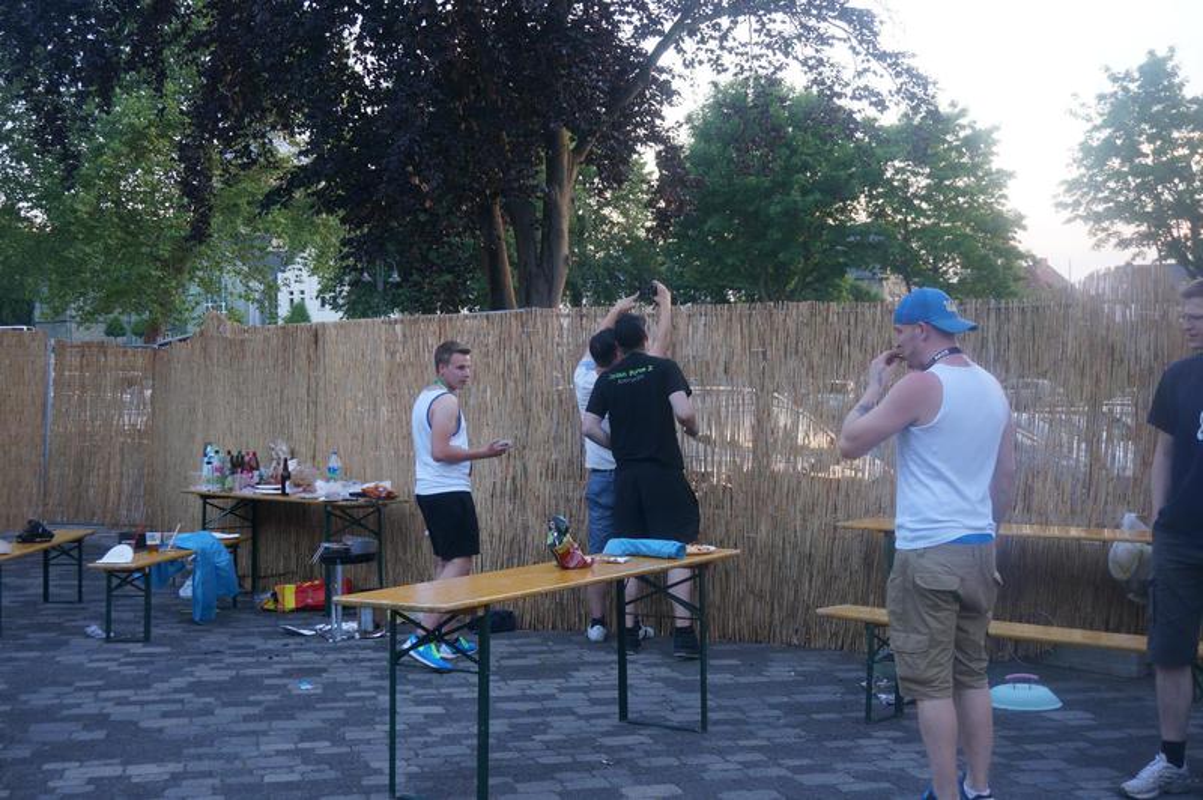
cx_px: 602
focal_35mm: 48
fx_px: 1603
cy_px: 400
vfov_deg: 28.0
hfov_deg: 41.1
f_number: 5
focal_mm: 32
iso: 200
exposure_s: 1/60
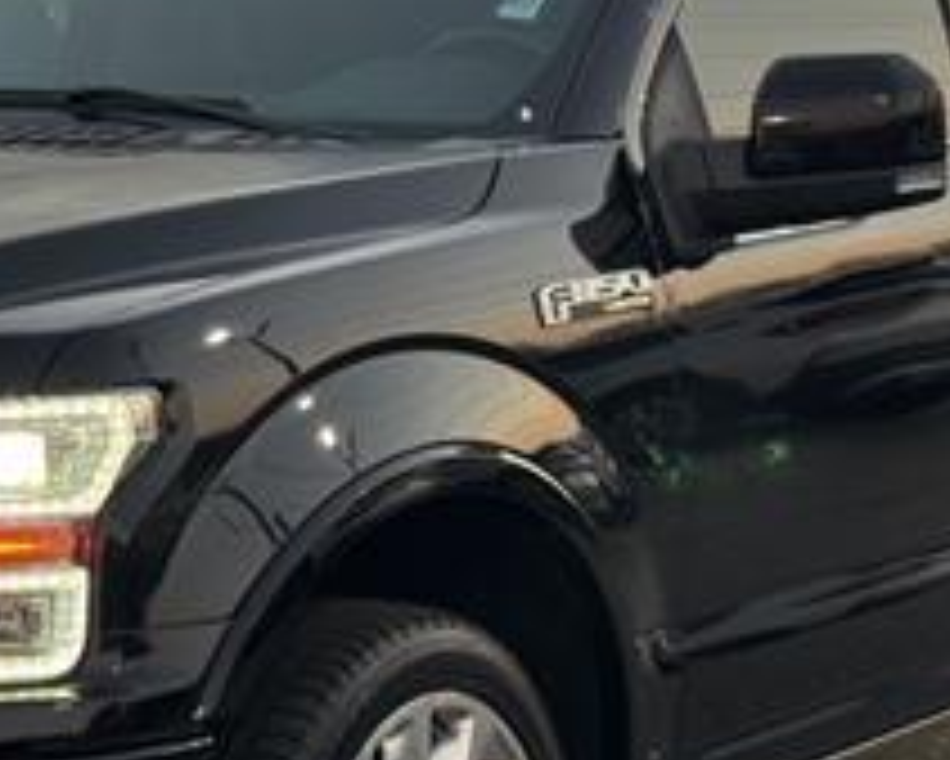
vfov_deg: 10.9
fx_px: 3994
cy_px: 450
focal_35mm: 142
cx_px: 306
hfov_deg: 13.5
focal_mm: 6.76
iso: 80
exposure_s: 1/71
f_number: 1.78
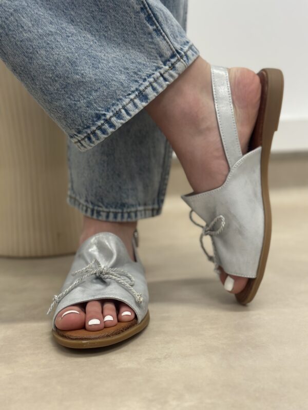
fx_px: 569
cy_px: 205
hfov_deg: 30.3
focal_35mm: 48
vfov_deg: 39.7
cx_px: 154
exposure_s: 1/100
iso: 160
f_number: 1.78
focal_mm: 6.86
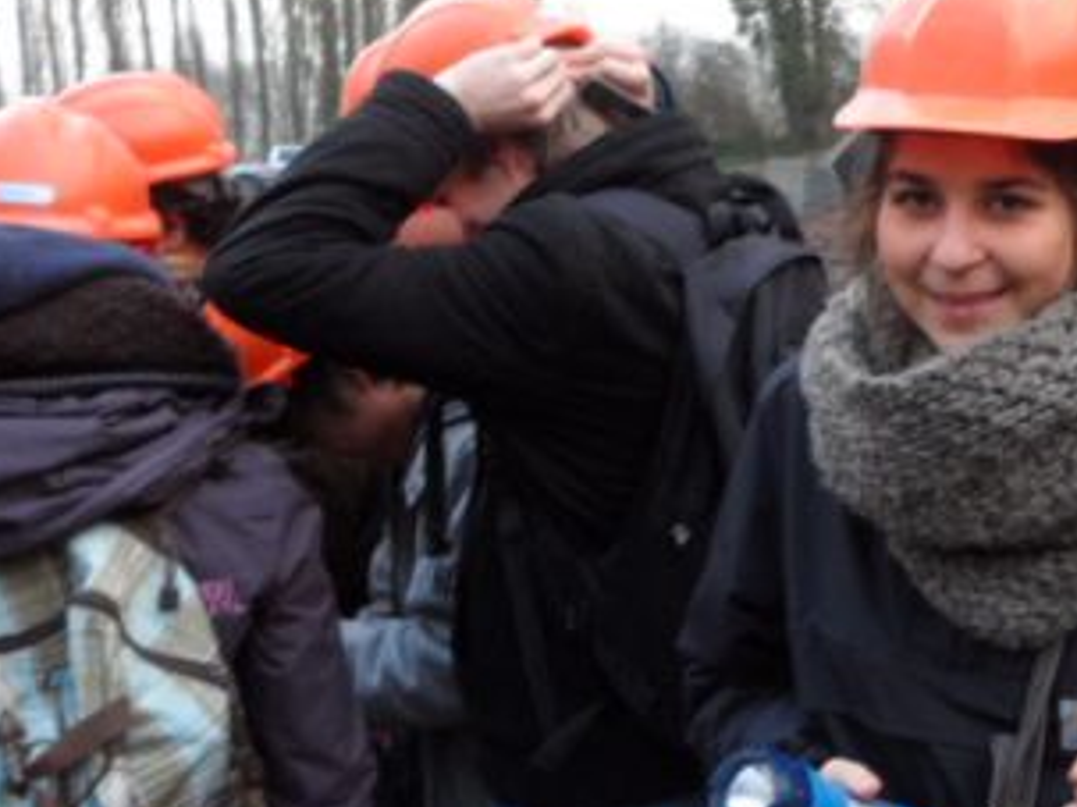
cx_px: 1002
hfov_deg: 31.9
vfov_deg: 25.6
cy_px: 345
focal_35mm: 57
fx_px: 1773
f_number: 3.5
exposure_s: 1/45
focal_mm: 4.9
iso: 200
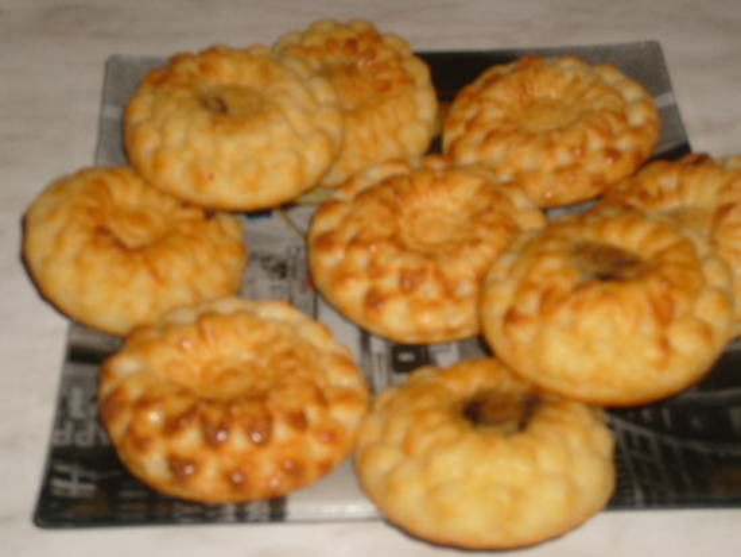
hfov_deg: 31.7
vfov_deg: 24.0
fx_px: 1306
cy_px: 278
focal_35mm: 61
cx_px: 370
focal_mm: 10.3
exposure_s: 1/60
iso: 100
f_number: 3.6
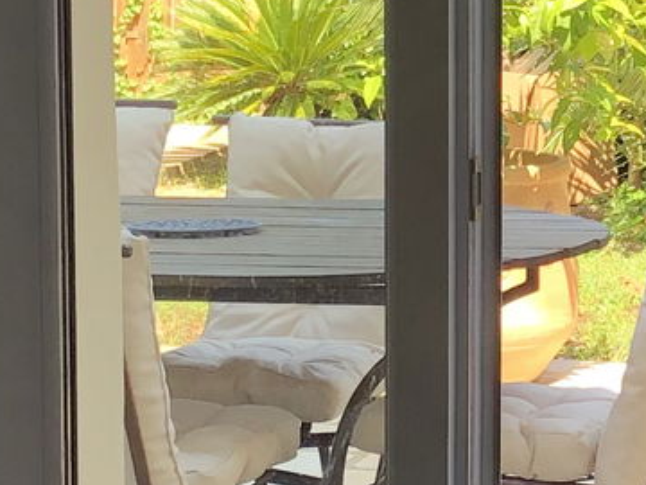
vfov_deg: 8.9
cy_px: 207
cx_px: 664
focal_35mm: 166
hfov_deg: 11.8
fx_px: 3098
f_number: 1.8
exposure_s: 1/120
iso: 25
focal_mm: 3.99
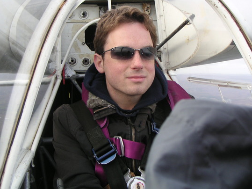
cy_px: 77
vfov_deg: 30.8
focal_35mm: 47
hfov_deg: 40.4
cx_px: 130
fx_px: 342
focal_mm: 6
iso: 50
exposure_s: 1/125
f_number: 2.8
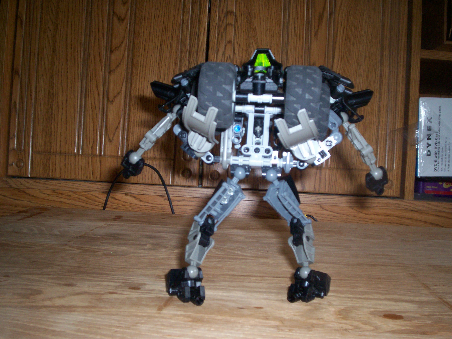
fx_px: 470
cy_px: 170
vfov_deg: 39.7
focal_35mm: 36
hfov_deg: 51.4
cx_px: 226
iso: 140
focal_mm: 5.9
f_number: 4.5
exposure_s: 1/64
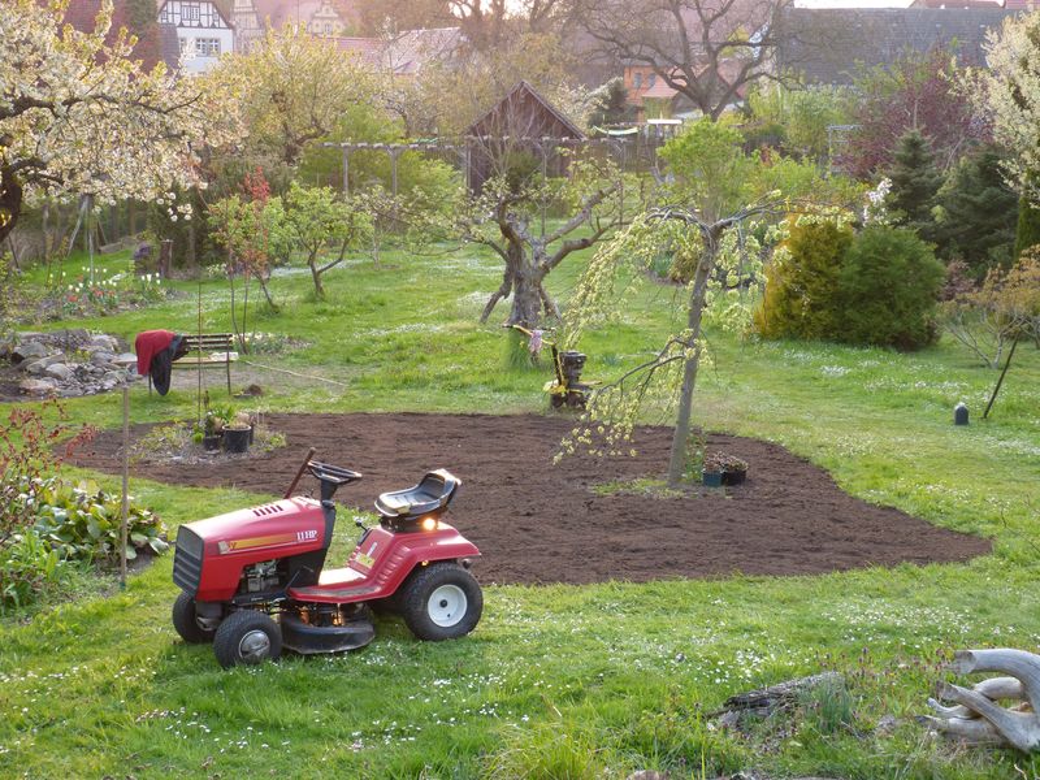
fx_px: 1743
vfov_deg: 25.2
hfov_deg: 33.2
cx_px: 520
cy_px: 390
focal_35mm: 58
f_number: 3.2
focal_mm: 10.5
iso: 100
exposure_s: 1/80
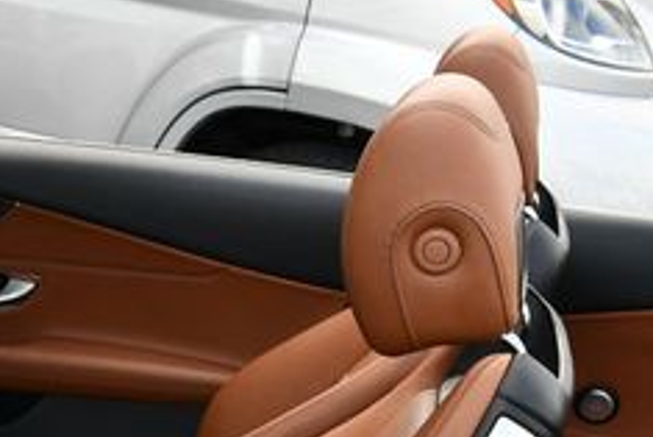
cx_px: -225
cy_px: 551
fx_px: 1779
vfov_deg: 13.5
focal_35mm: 98
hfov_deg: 19.1
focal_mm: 18
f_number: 5.6
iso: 280
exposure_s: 1/250
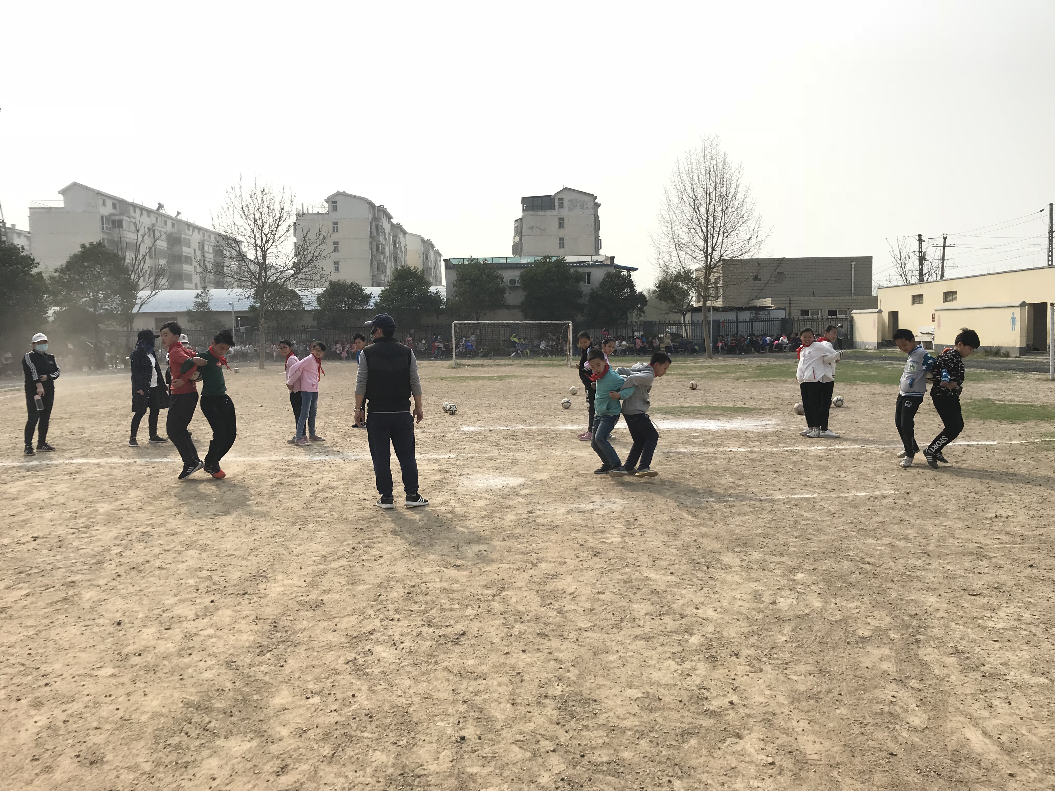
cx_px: 528
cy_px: 396
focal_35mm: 28
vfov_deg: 49.7
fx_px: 853
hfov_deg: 63.4
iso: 20
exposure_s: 1/2994
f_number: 1.8
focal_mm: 3.99
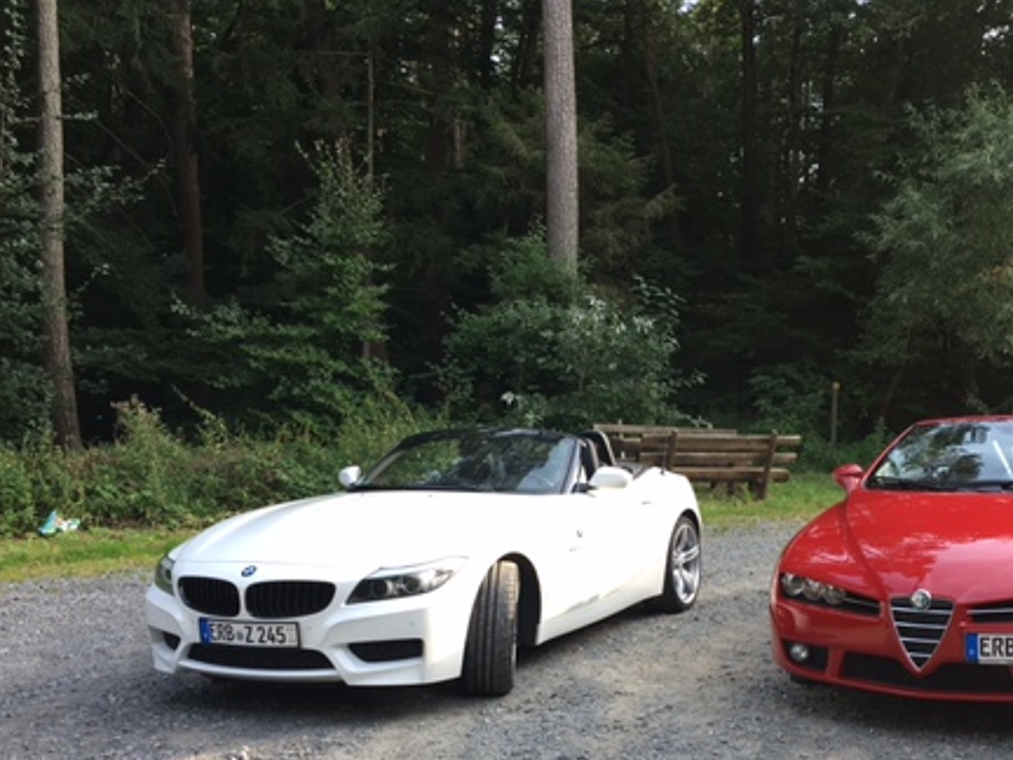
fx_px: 1258
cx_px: 657
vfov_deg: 33.3
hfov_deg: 43.4
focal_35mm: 43
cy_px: 511
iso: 25
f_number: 2.2
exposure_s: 1/119
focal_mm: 4.15
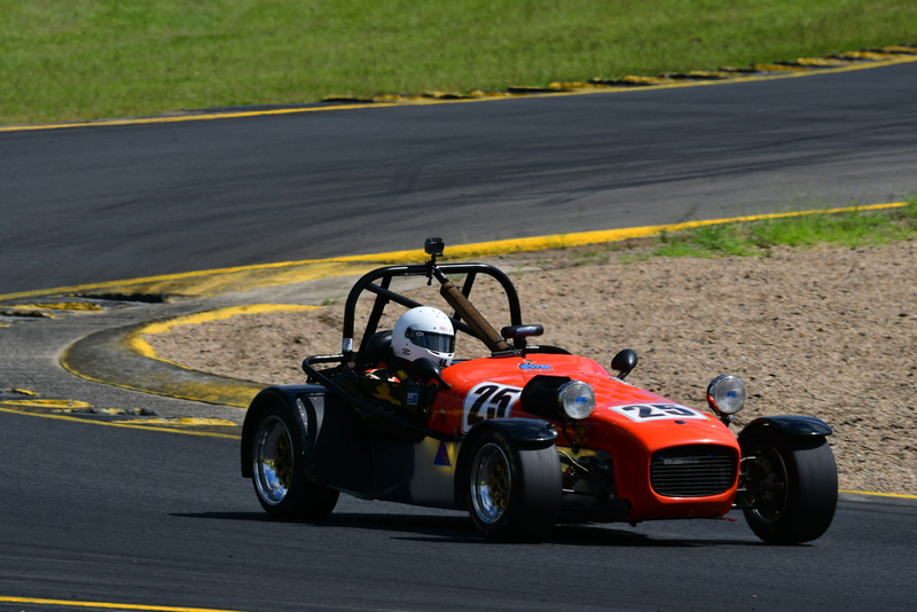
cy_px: 306
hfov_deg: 3.5
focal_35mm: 585
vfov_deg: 2.4
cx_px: 458
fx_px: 14906
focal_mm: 390
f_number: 13
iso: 320
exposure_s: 1/640
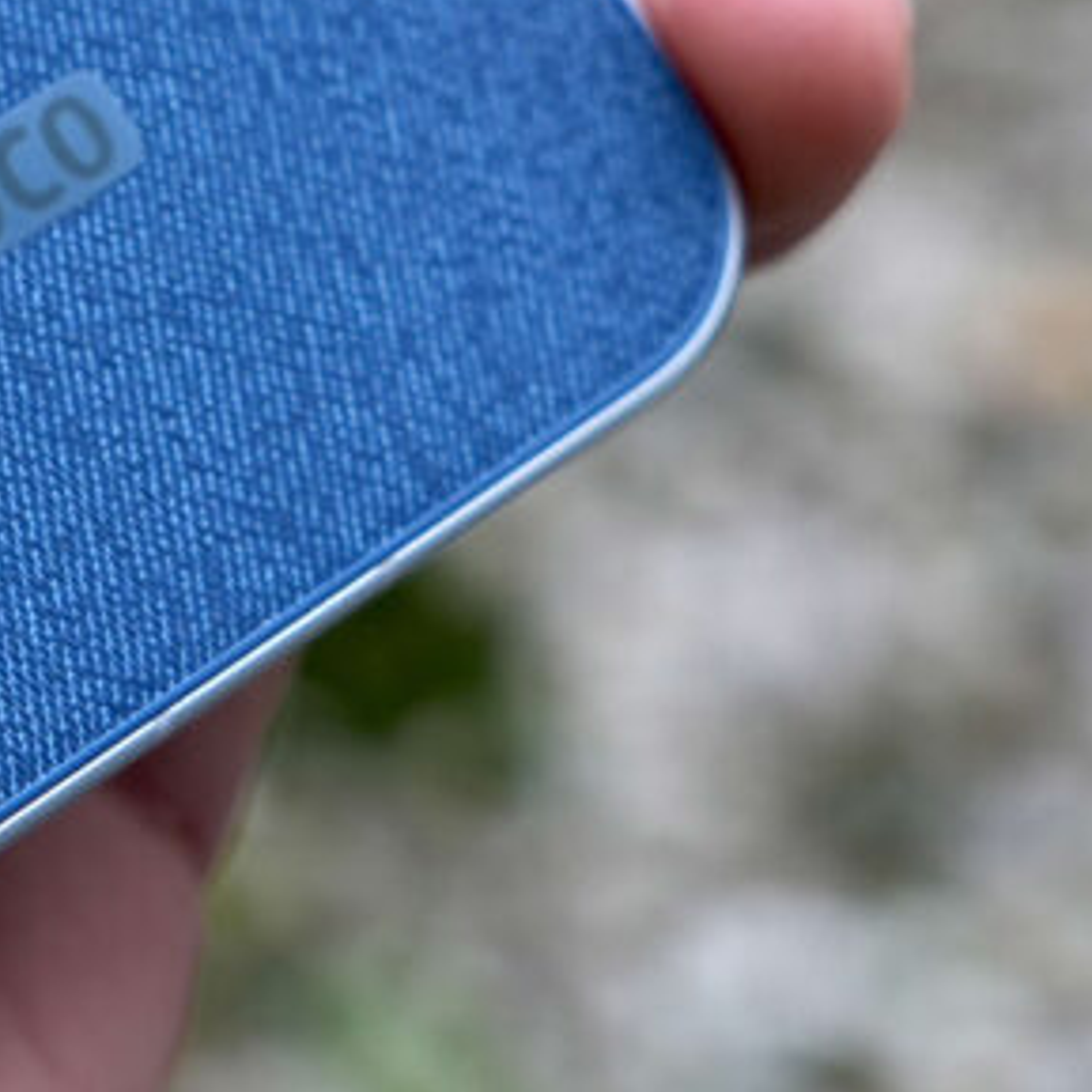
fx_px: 5496
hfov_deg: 11.2
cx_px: -144
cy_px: 142
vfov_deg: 11.3
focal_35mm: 154
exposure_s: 1/60
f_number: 4
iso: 250
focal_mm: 36
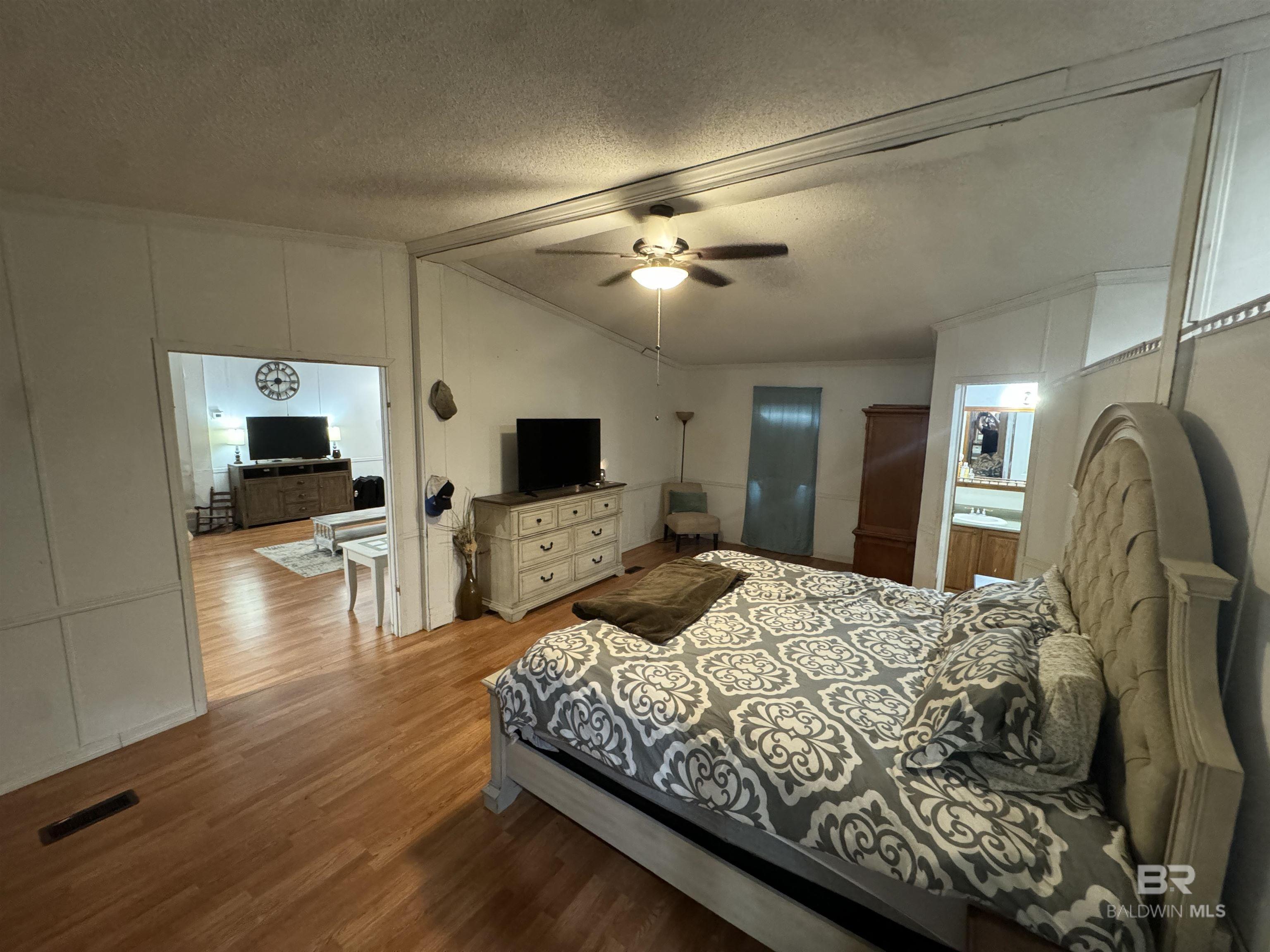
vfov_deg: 85.7
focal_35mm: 14
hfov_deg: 102.1
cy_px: 476
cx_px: 635
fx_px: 514
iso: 1000
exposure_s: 1/60
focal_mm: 2.22
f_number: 2.2
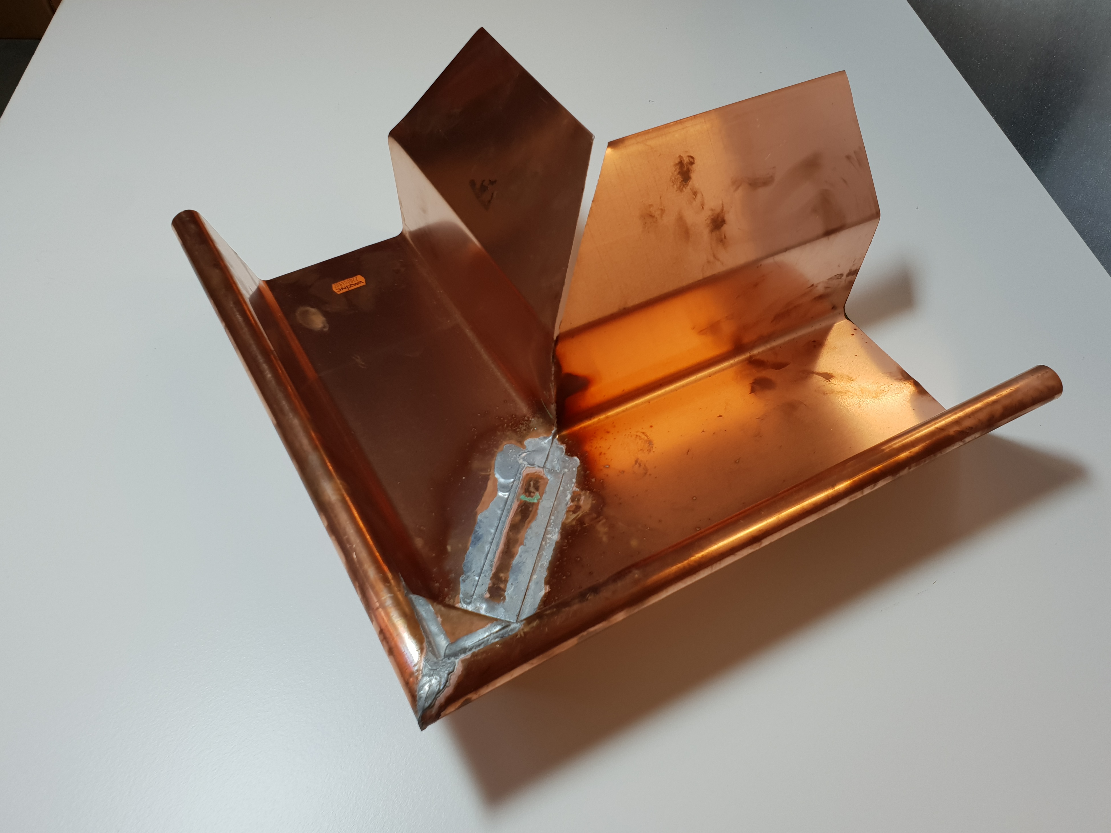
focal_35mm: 27
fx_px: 867
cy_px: 417
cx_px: 544
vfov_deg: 51.4
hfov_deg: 65.3
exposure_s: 1/100
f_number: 2.4
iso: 80
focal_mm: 4.3
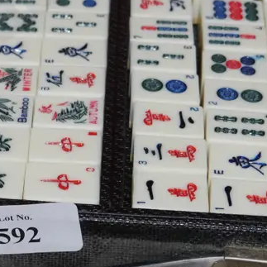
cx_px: 44
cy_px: -11
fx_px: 1222
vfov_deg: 12.3
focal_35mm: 140
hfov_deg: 12.4
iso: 400
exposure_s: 1/60
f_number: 5.3
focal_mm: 25
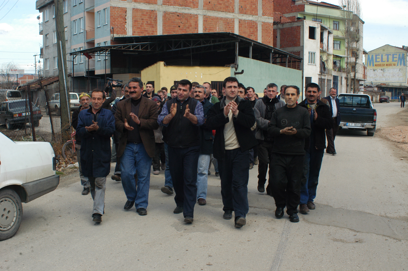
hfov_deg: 46.4
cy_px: 136
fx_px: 476
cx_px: 204
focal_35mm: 42
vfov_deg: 31.8
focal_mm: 28
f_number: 8
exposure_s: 1/200
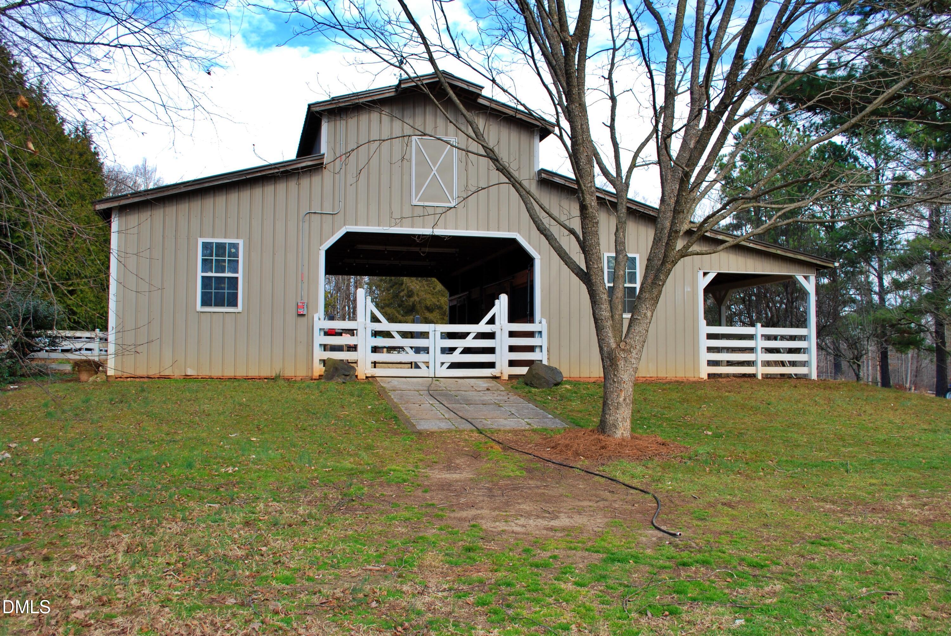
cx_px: 476
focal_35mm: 30
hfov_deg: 61.9
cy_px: 318
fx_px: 793
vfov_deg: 43.7
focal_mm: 20
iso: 100
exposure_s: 1/160
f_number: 6.3
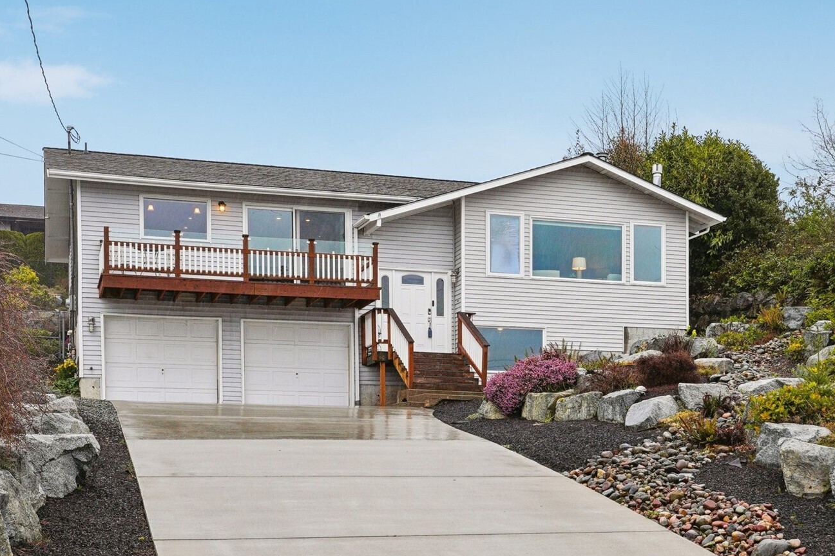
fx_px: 1276
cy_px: 286
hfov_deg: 36.0
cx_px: 525
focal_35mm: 55
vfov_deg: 24.6
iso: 250
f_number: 8
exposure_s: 1/125
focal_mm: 28
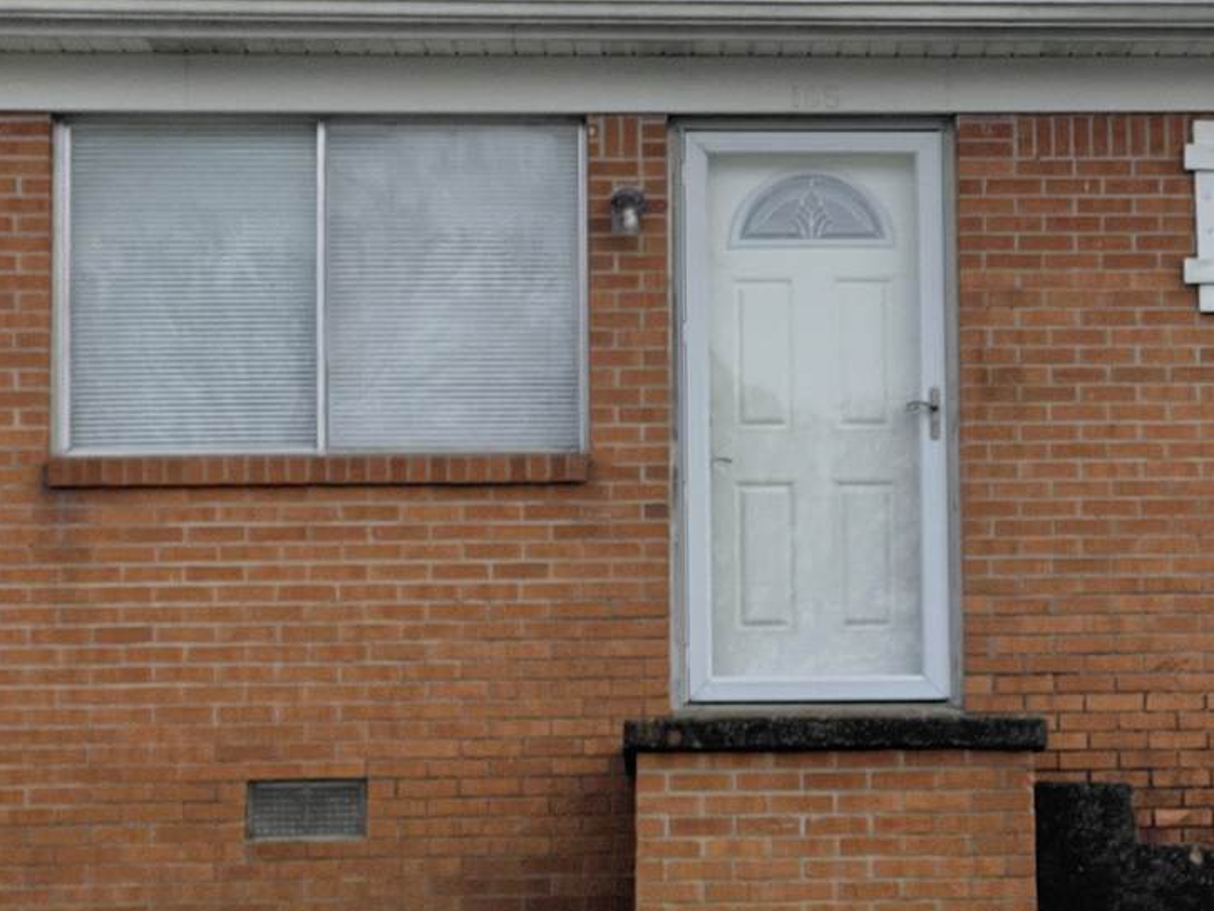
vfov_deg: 13.1
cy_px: 467
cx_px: 933
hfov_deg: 17.3
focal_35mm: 113
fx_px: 3964
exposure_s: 1/3125
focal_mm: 7.5
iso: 20
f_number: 2.2
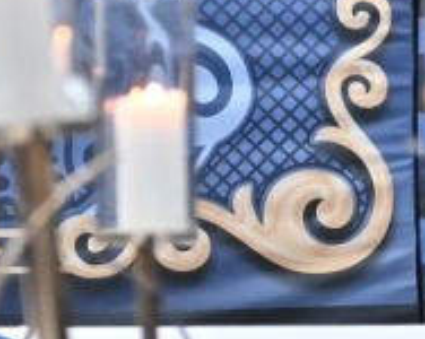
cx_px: -355
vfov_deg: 2.9
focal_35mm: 537
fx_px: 6748
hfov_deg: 3.6
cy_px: -384
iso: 1250
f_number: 2.8
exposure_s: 1/320
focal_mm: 70
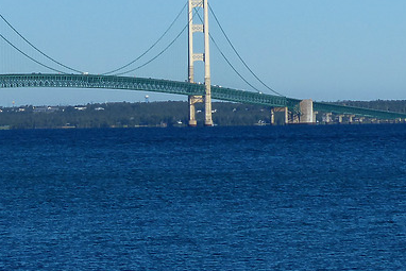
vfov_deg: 4.5
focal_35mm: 304
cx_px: 5
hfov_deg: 6.8
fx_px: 3430
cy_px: -11
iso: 100
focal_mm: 22.2
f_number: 4.5
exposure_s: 1/1600
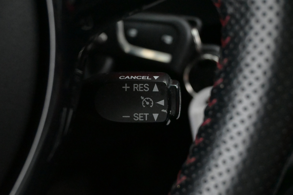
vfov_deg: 25.1
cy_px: 98
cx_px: 146
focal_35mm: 54
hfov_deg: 36.9
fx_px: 439
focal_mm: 36
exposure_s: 1/60
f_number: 5.3
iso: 11400
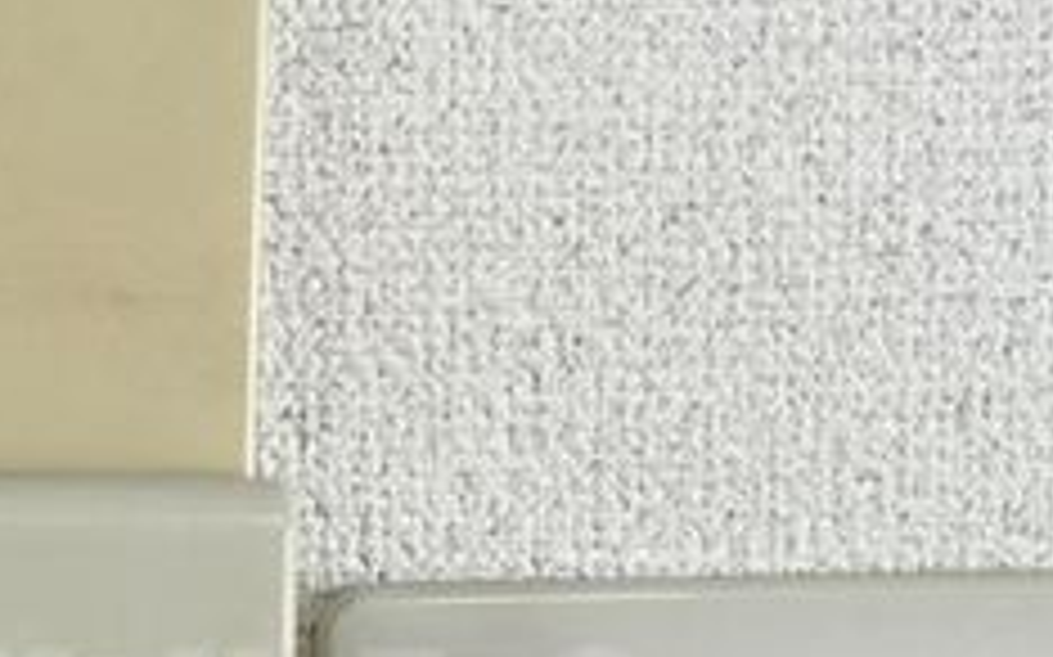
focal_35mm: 84
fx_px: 2409
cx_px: -18
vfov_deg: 15.2
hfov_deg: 23.5
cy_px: 711
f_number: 2.2
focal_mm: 4.15
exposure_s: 1/30
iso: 50
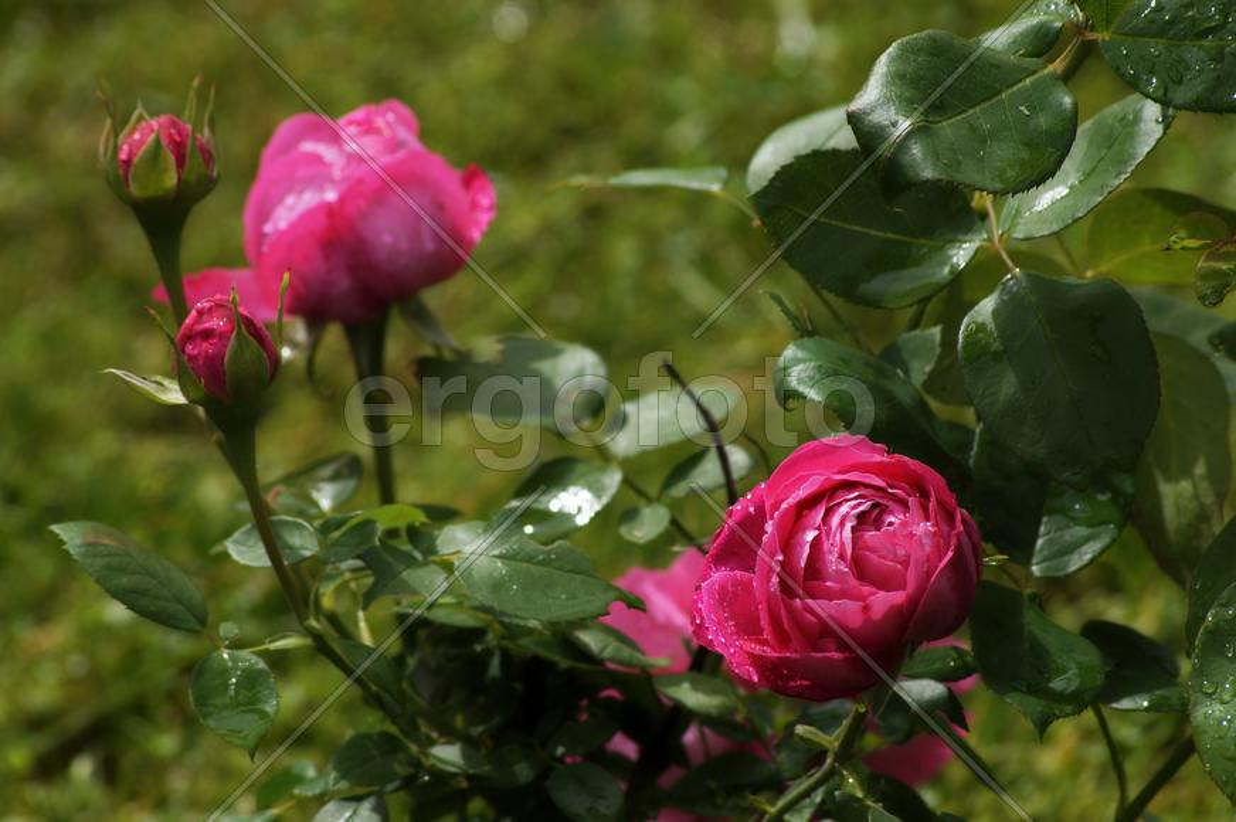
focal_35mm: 300
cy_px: 411
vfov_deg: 4.6
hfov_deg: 6.9
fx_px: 10292
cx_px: 618
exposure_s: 1/500
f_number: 8
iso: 320
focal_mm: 200
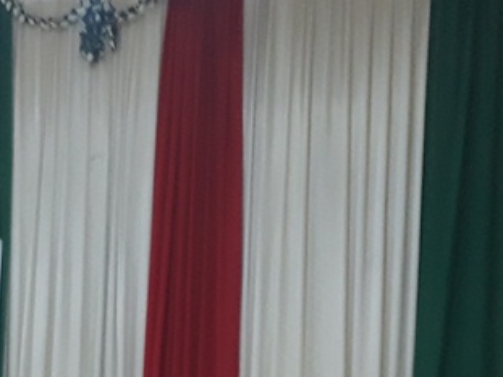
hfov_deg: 21.1
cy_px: 595
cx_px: -31
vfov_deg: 15.1
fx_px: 1293
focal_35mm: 89
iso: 160
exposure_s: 1/17
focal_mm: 3.6
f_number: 1.9
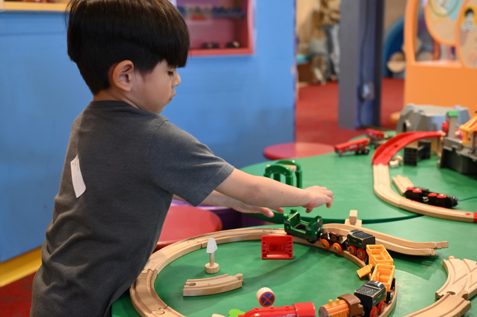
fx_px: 556
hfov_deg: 46.4
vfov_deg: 31.8
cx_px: 238
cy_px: 158
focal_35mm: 42
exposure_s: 1/125
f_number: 4
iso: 2200
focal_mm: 42
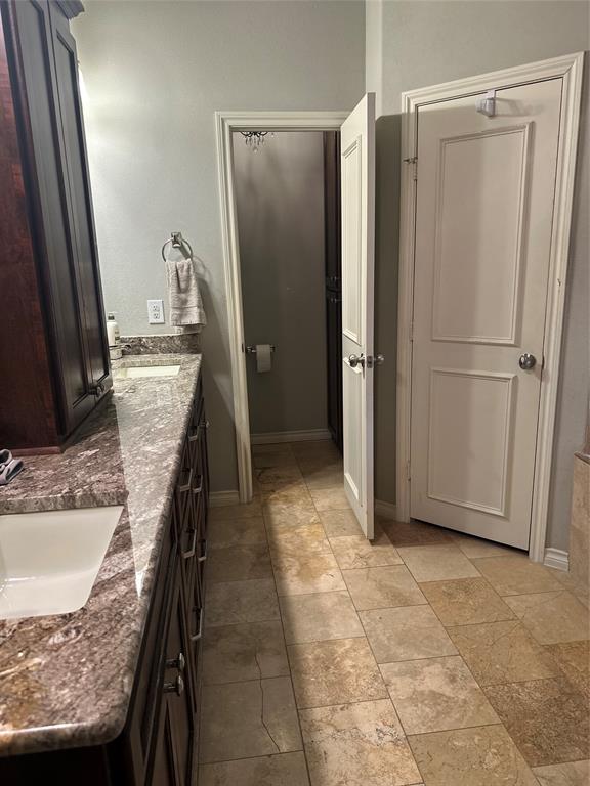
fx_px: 545
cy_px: 393
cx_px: 295
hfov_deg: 56.8
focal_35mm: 24
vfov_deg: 71.6
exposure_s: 1/120
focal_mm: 6.86
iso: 160
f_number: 1.78
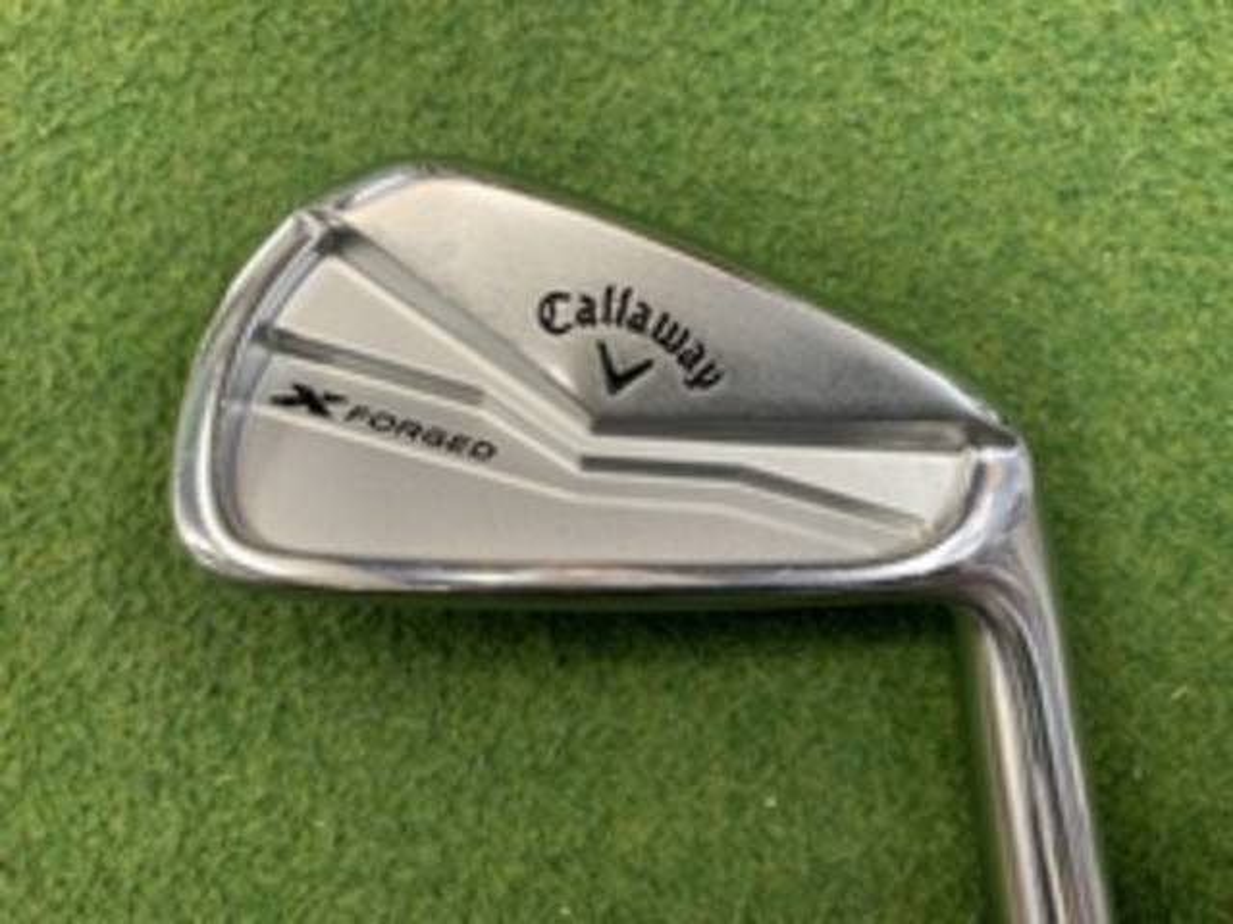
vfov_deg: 53.1
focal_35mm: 26
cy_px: 462
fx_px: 926
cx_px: 616
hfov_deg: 67.3
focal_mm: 4.25
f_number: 1.8
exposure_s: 1/60
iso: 125
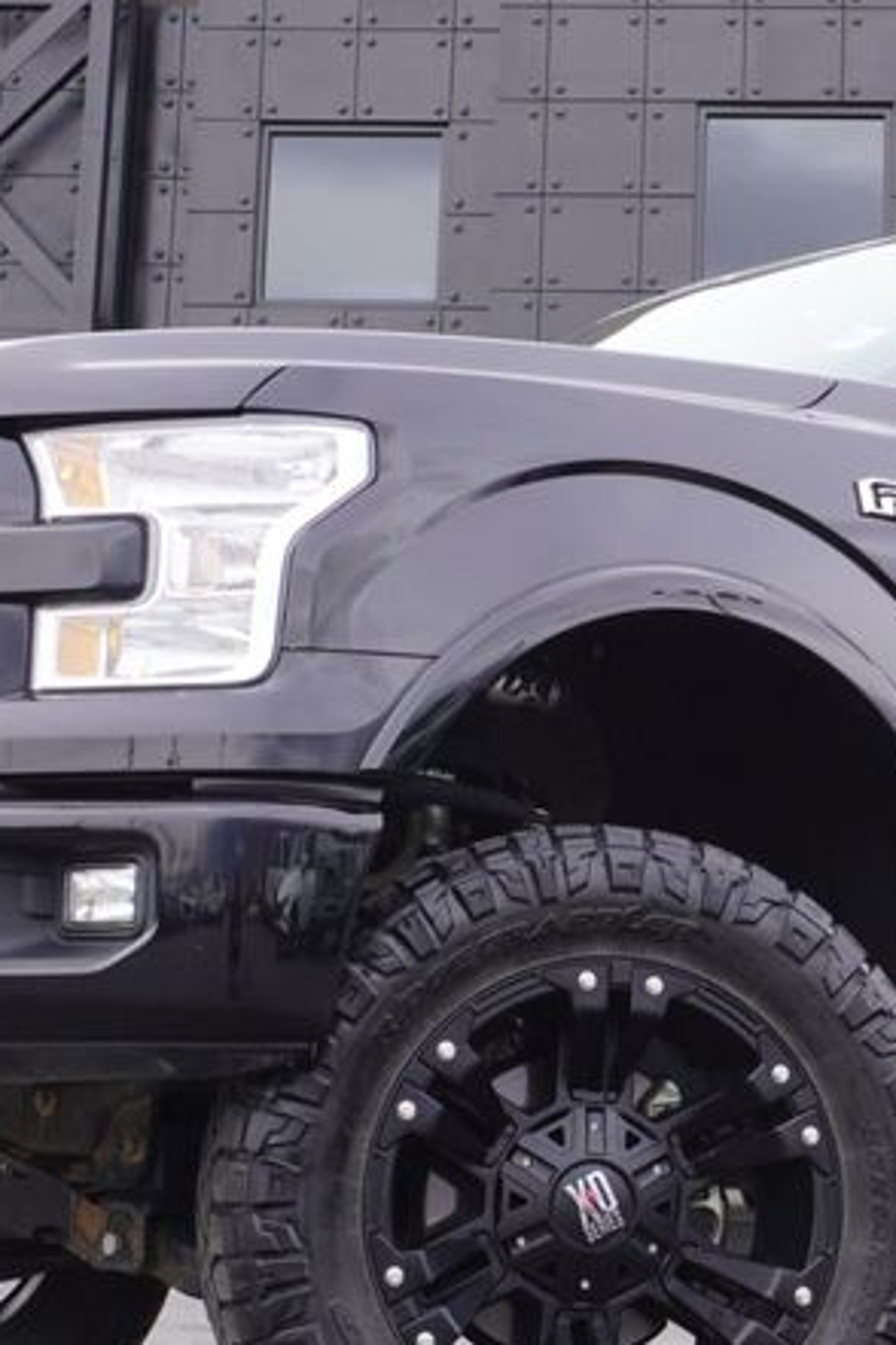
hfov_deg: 16.8
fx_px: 2992
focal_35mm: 80
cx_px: 841
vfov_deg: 25.3
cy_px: 598
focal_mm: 23
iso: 100
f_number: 6.3
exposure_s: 1/100
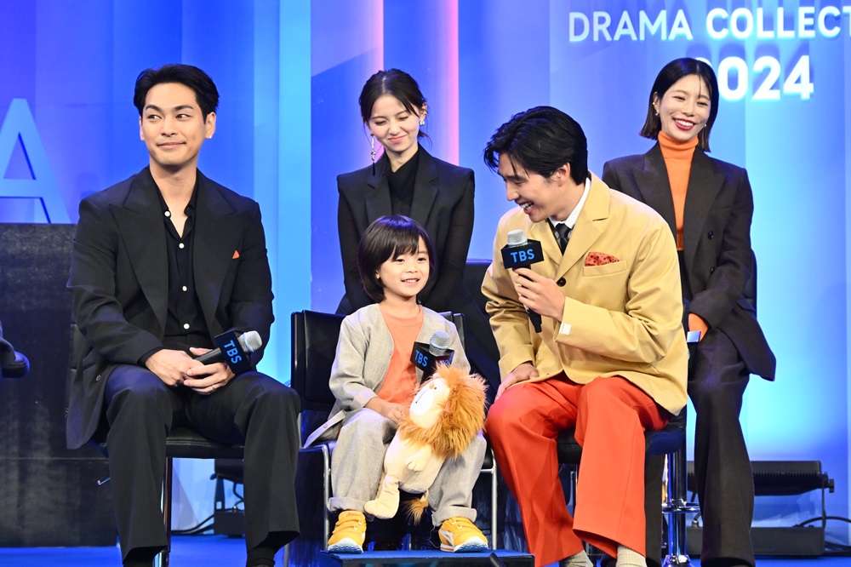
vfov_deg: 10.9
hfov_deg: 16.3
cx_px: 426
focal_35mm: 126
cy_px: 284
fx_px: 2977
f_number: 6.3
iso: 3200
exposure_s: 1/160
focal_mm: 84
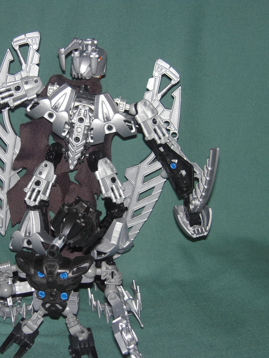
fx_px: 819
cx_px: 65
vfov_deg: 24.7
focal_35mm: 79
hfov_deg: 18.5
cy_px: 179
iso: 100
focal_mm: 10.5
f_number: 3.9
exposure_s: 1/40
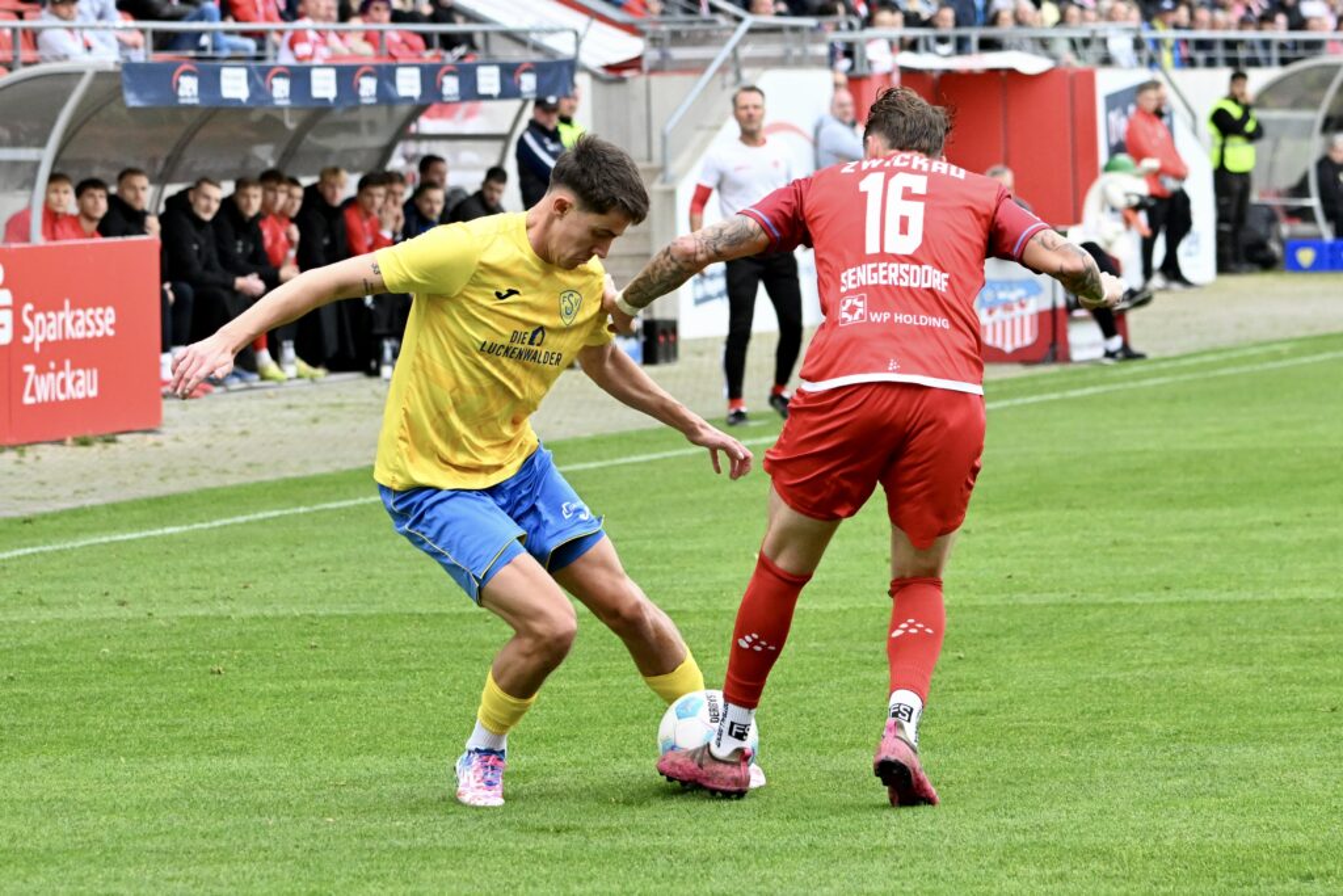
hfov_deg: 16.4
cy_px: 448
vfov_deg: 11.0
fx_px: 4664
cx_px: 672
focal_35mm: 125
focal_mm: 125
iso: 4500
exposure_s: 1/1600
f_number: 4.8
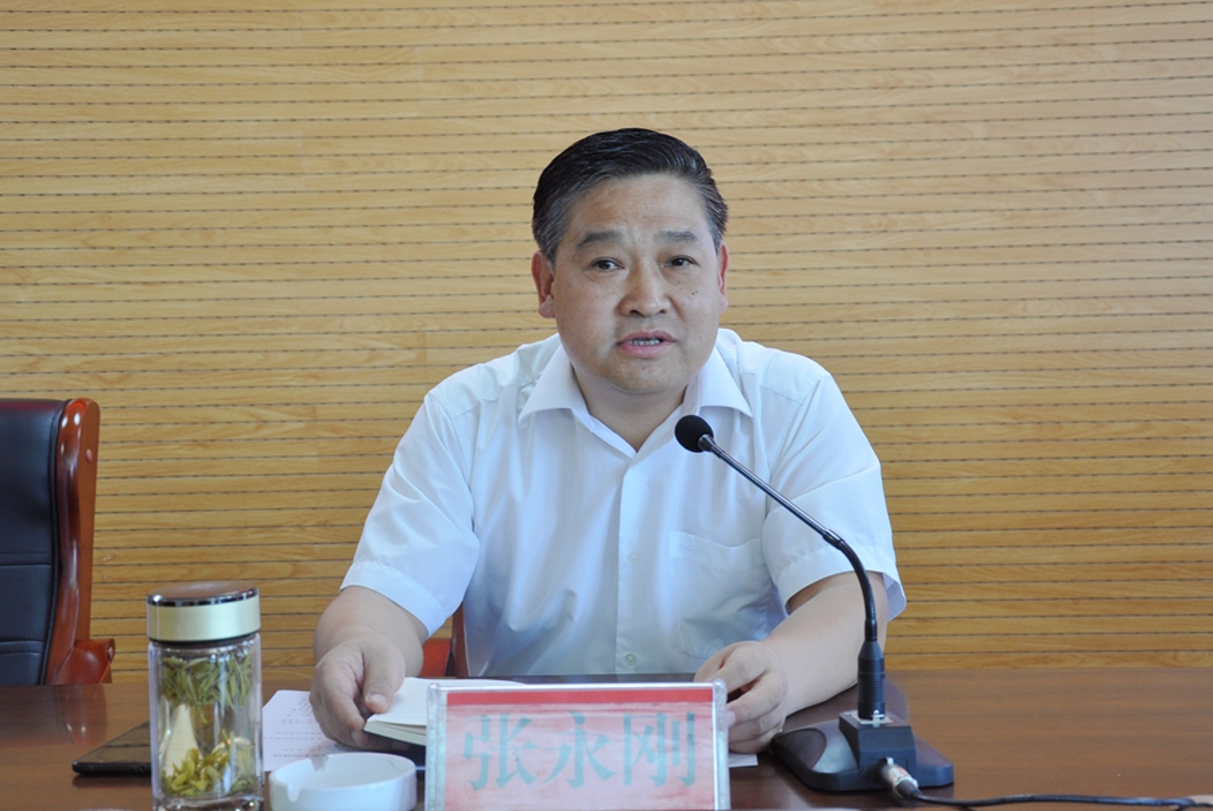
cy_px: 406
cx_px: 606
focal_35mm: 52
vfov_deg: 25.8
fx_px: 1771
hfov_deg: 37.8
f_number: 5
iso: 400
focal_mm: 35
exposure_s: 1/25
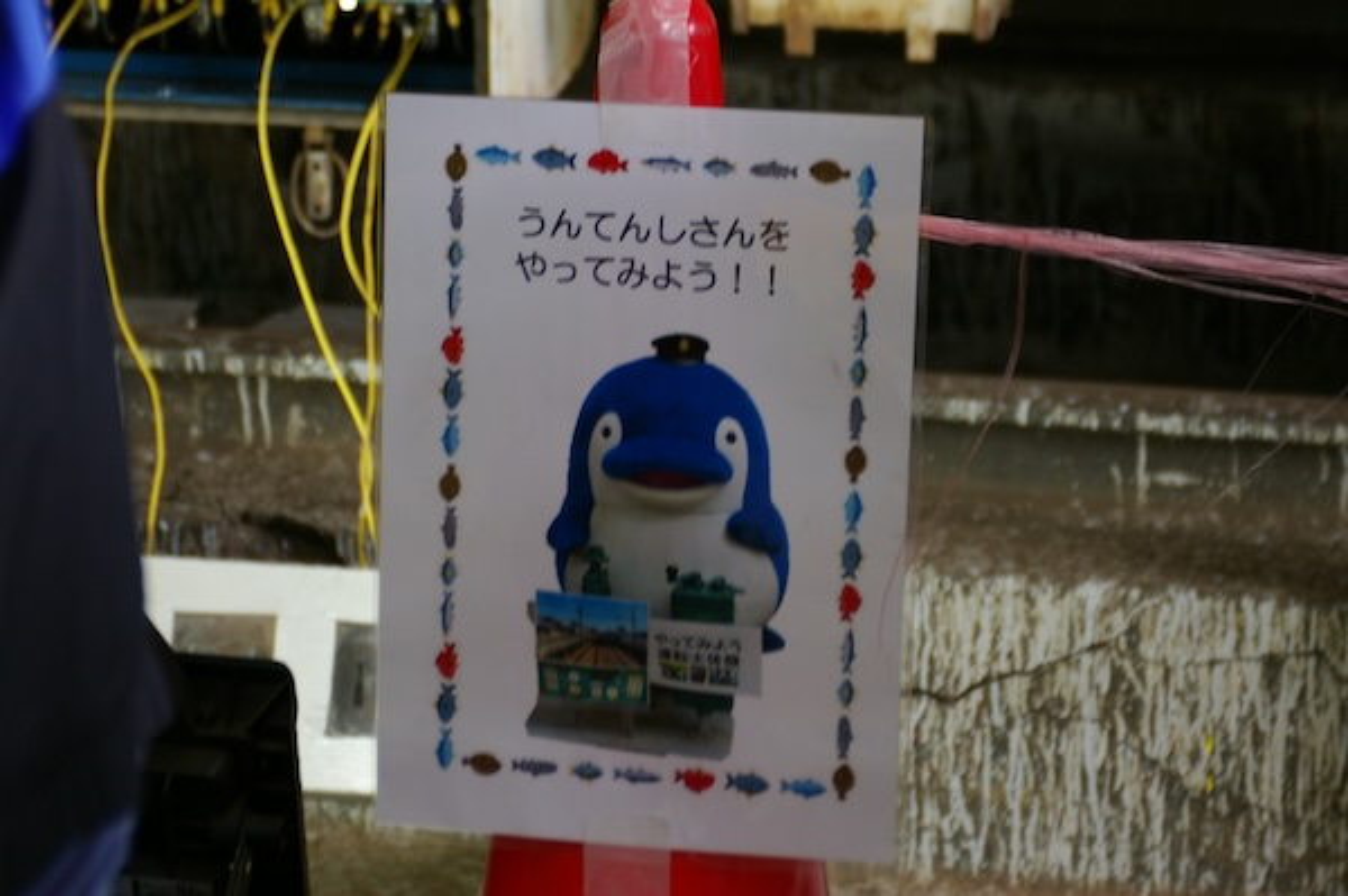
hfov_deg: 14.0
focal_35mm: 147
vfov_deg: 9.3
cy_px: 448
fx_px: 5500
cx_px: 674
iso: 400
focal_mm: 98
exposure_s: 1/30
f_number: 5.6
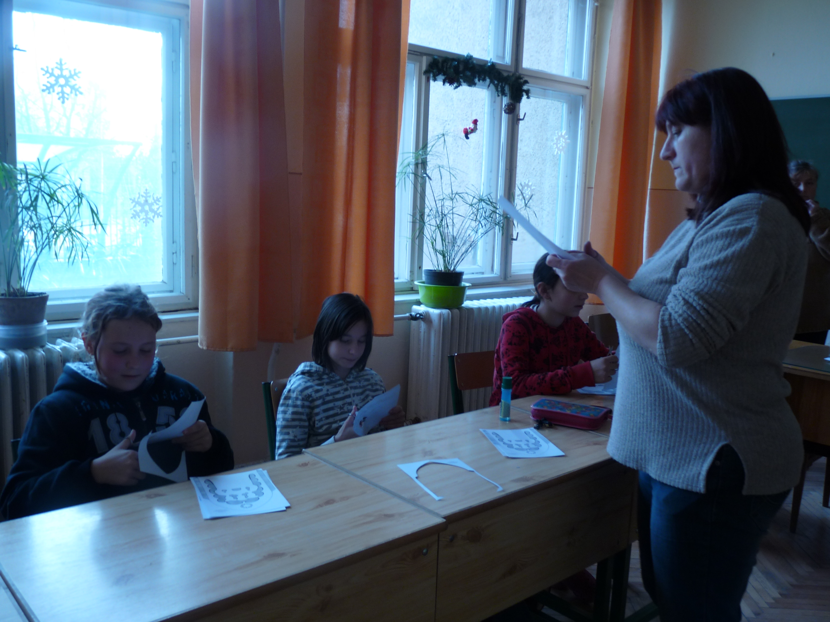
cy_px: 311
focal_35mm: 31
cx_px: 415
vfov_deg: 45.4
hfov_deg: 58.4
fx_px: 743
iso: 100
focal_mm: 5.5
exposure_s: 1/30
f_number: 3
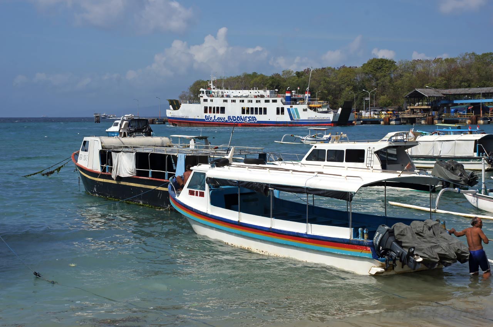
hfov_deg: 29.9
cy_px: 164
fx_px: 923
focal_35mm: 68
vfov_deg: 20.1
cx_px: 246
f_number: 14
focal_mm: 45
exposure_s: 1/250
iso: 100
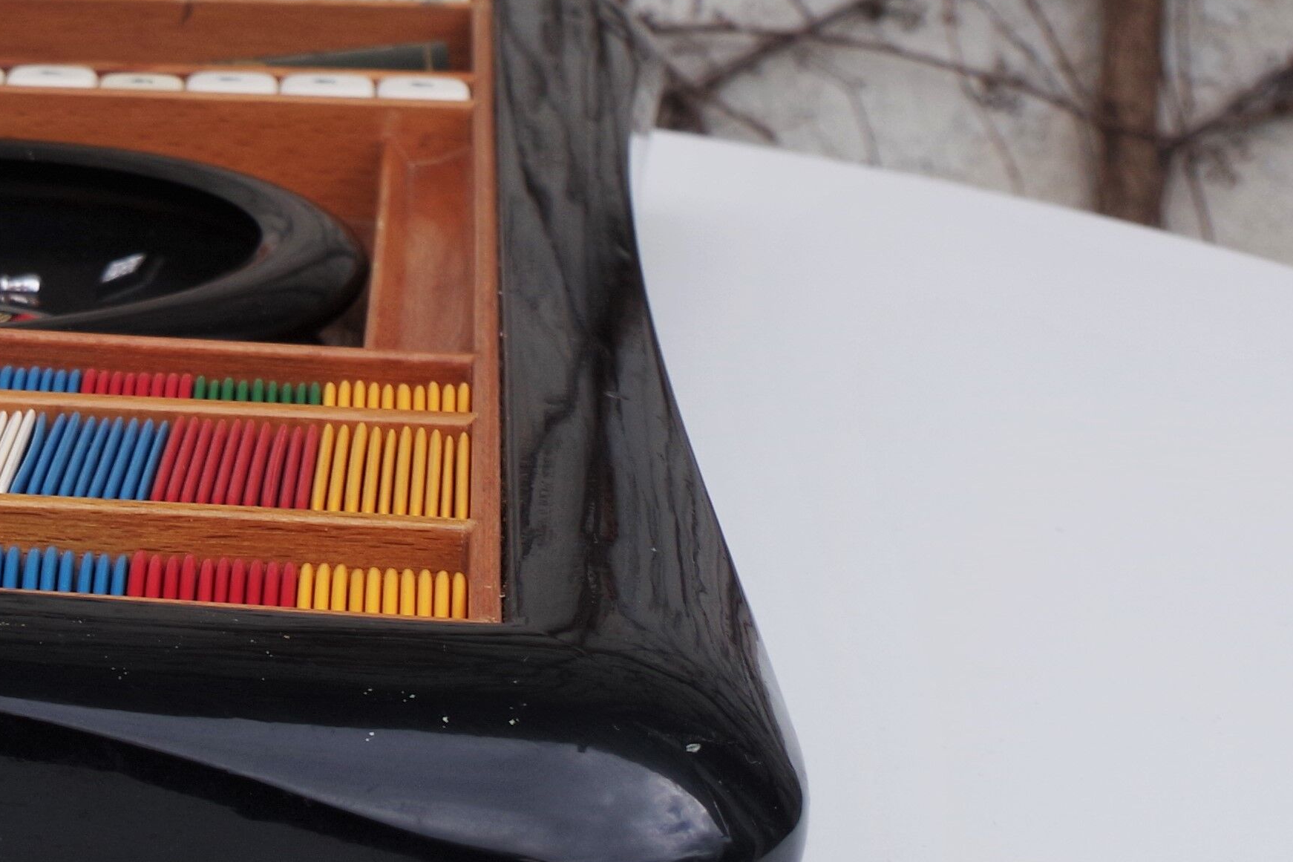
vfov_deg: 10.8
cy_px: -272
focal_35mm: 124
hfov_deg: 14.9
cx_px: -857
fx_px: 4453
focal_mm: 24.38
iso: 200
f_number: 8
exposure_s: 1/250
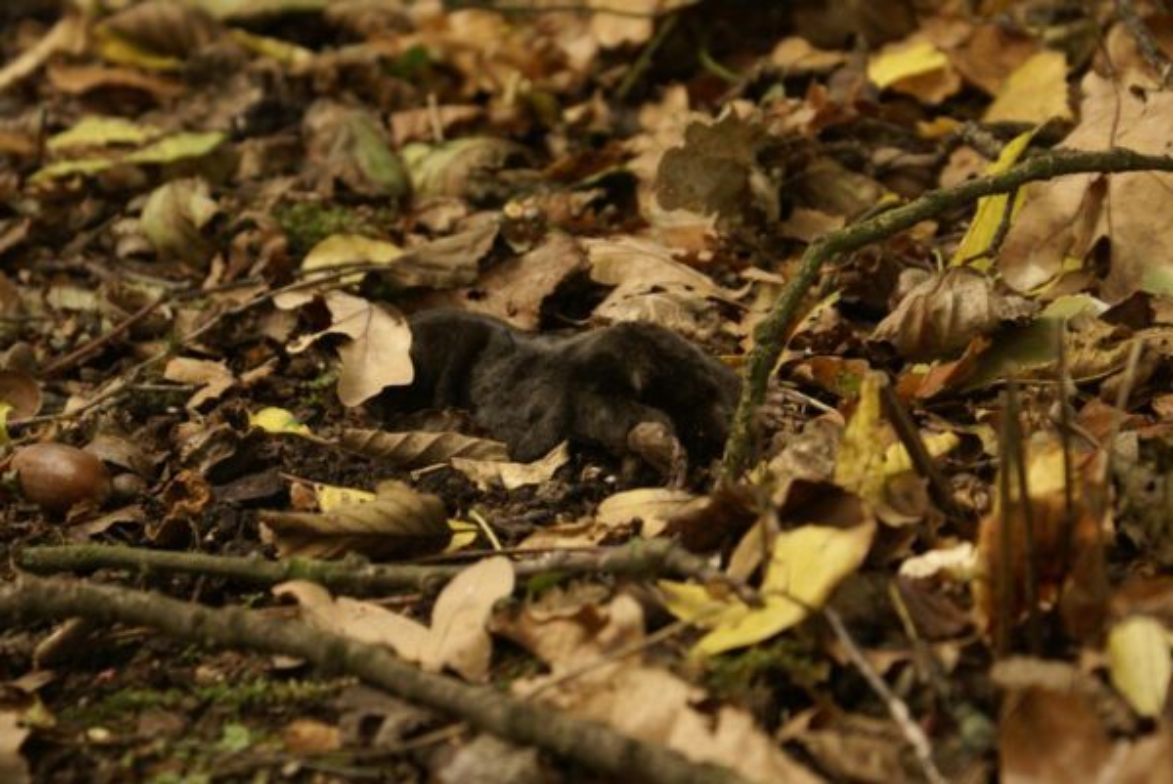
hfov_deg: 19.4
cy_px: 392
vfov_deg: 13.1
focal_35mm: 105
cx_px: 586
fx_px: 3424
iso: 400
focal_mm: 70
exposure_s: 1/40
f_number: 5.6
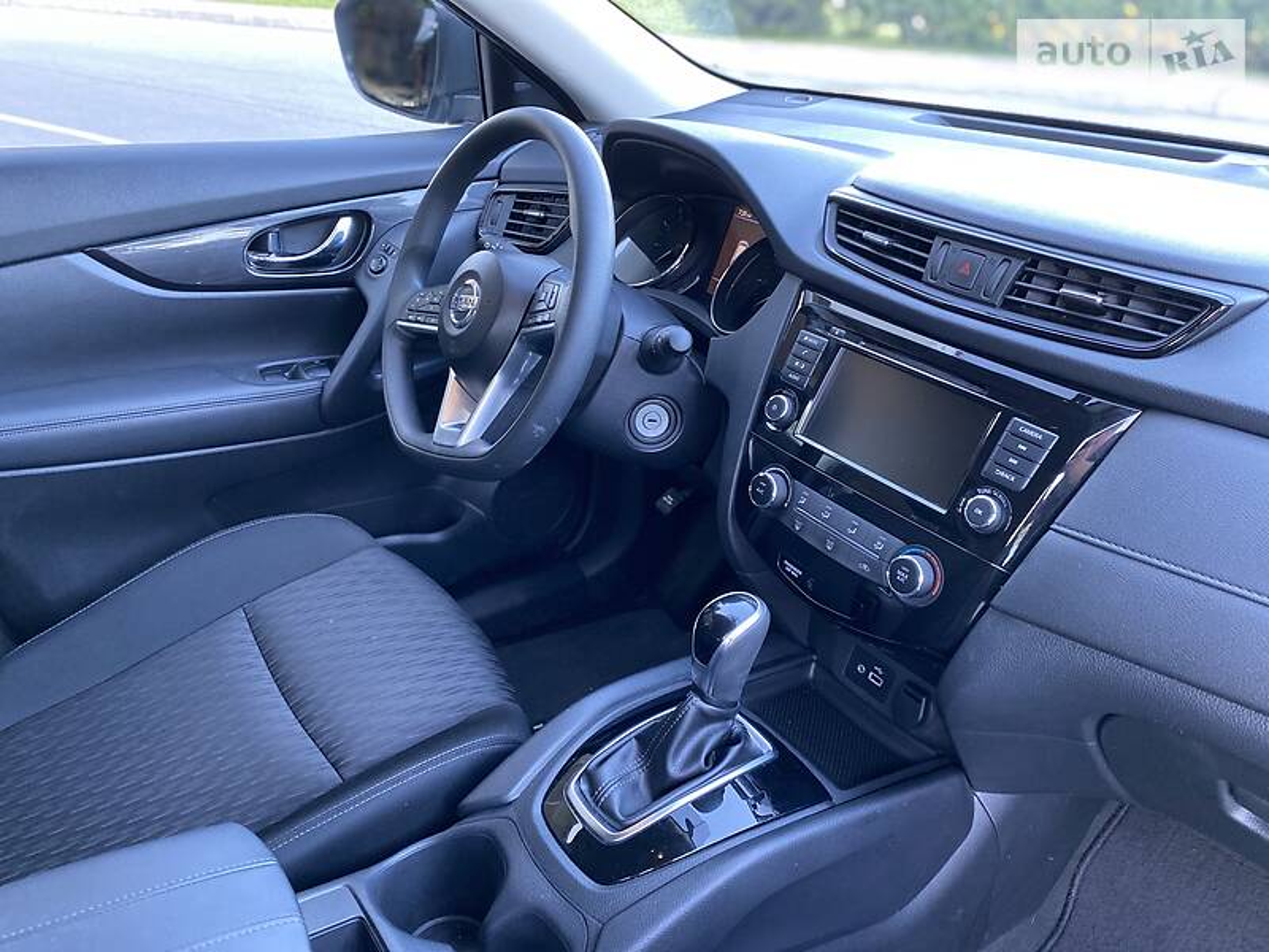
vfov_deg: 53.1
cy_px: 476
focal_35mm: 26
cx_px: 634
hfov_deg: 67.3
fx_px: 953
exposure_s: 1/60
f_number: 1.8
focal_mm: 4.2
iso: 250
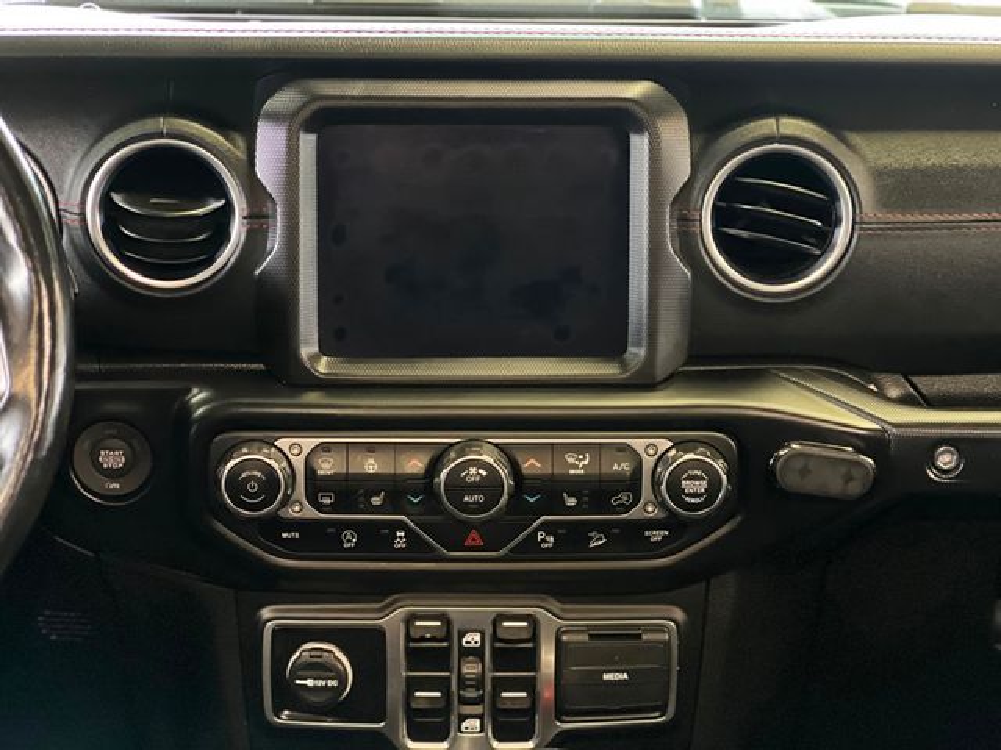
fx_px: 2227
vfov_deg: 19.1
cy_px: 375
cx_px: 500
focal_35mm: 77
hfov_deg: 25.3
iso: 1250
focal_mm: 9
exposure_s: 1/15
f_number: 2.8
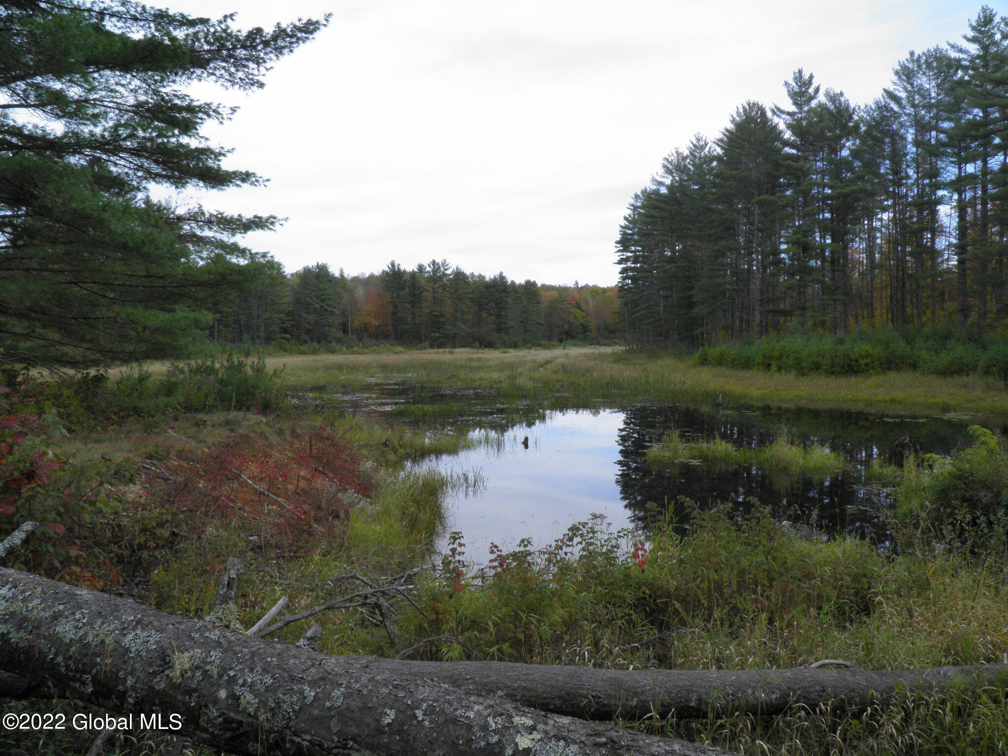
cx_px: 504
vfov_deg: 49.7
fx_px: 815
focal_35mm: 28
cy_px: 378
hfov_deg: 63.4
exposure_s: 1/200
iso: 50
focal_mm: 4.9
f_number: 5.7
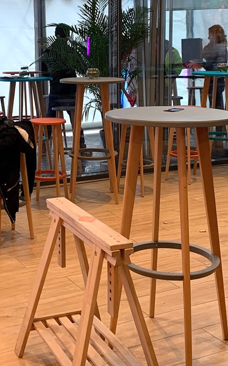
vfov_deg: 34.0
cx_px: 56
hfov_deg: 21.8
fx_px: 587
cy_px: 102
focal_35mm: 59
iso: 100
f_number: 1.8
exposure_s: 1/50
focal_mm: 4.25
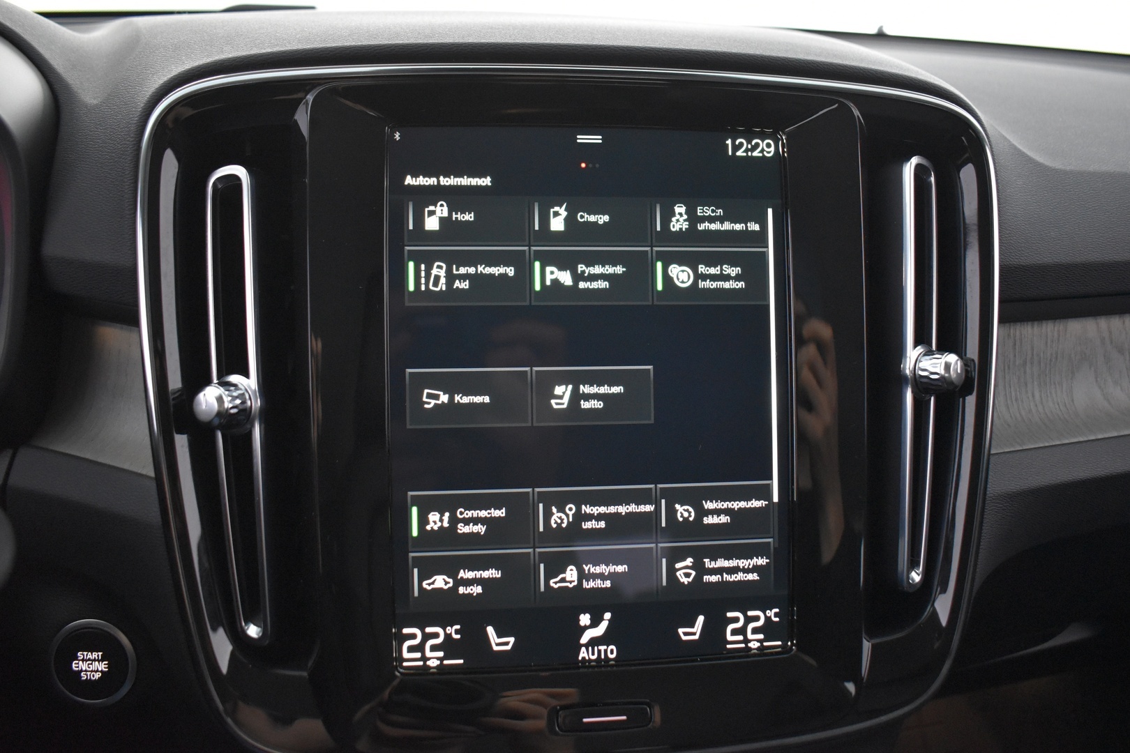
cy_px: 376
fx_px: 942
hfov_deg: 61.9
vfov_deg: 43.6
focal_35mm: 30
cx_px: 565
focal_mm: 20
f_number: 3.5
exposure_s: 1/20
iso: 3200
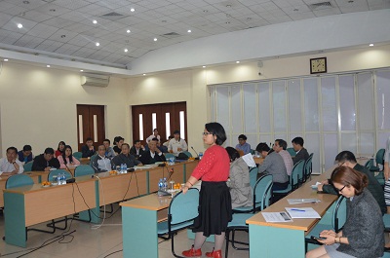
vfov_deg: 41.5
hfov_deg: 59.6
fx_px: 341
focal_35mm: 32
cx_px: 195
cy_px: 129
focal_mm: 21
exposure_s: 1/60
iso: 1400
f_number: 3.8
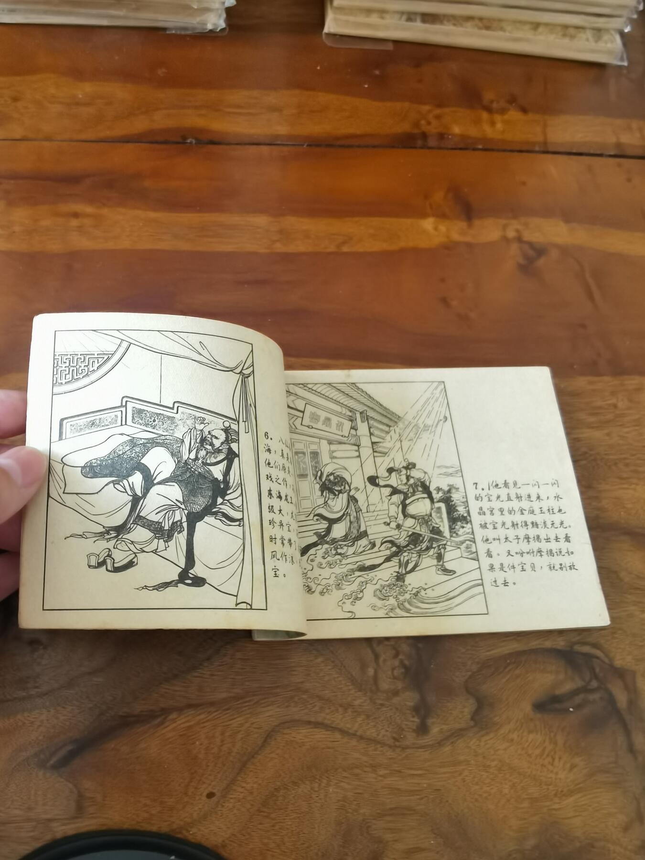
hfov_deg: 51.4
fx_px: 671
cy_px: 430
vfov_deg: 65.3
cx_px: 322
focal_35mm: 27
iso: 400
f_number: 2.2
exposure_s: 1/25
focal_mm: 2.26
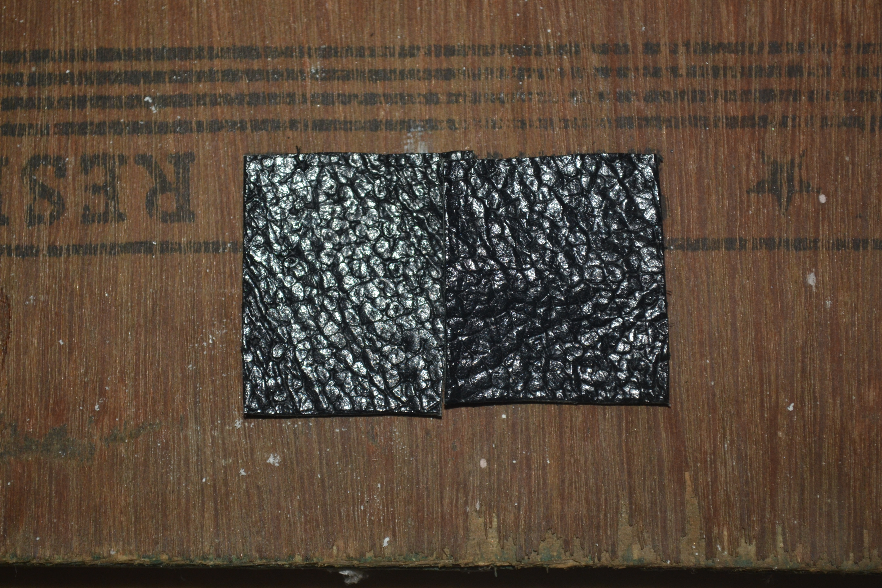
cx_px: 441
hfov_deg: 24.6
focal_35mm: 82
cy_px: 294
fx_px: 2021
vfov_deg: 16.6
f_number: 5.6
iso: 400
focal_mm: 55
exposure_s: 1/60
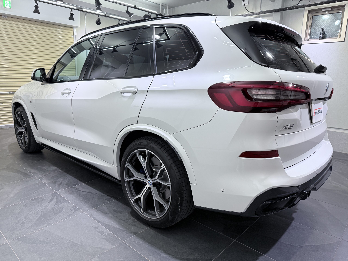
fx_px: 241
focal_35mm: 24
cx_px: 174
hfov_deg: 71.6
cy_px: 130
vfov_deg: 56.8
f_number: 1.78
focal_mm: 6.76
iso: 125
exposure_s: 1/100
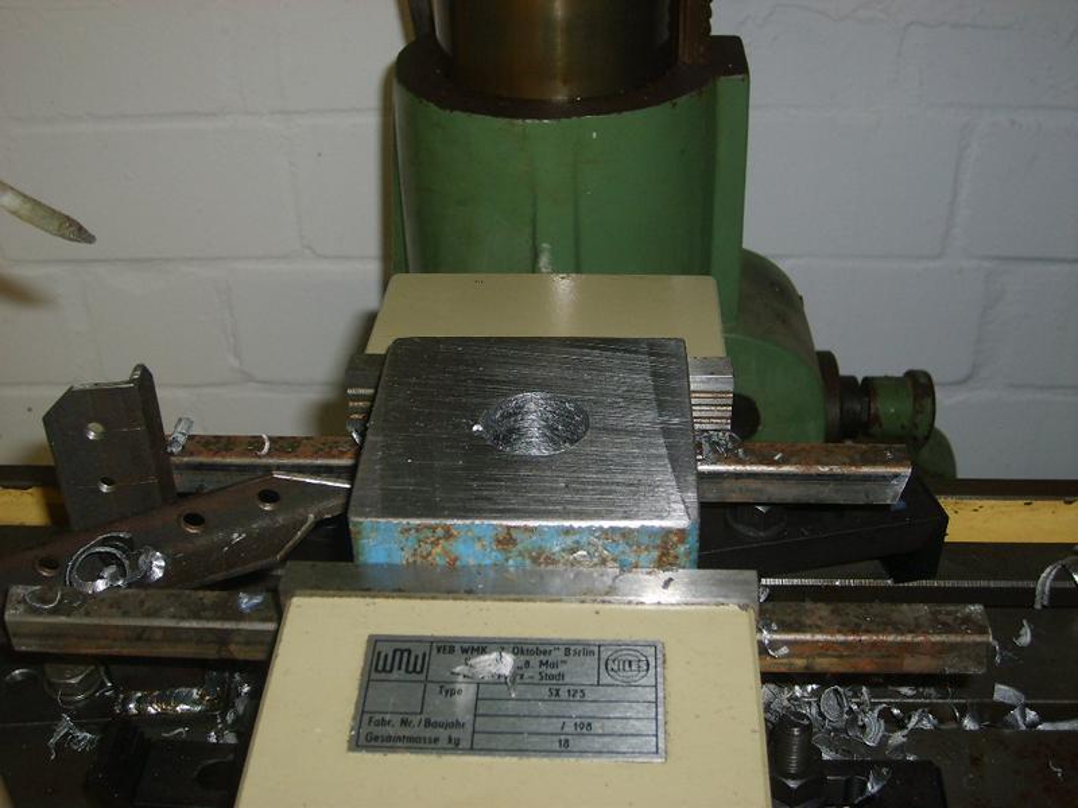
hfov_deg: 43.9
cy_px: 404
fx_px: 1339
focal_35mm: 43
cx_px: 539
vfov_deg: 33.6
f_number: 3
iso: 100
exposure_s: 1/45
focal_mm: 7.2
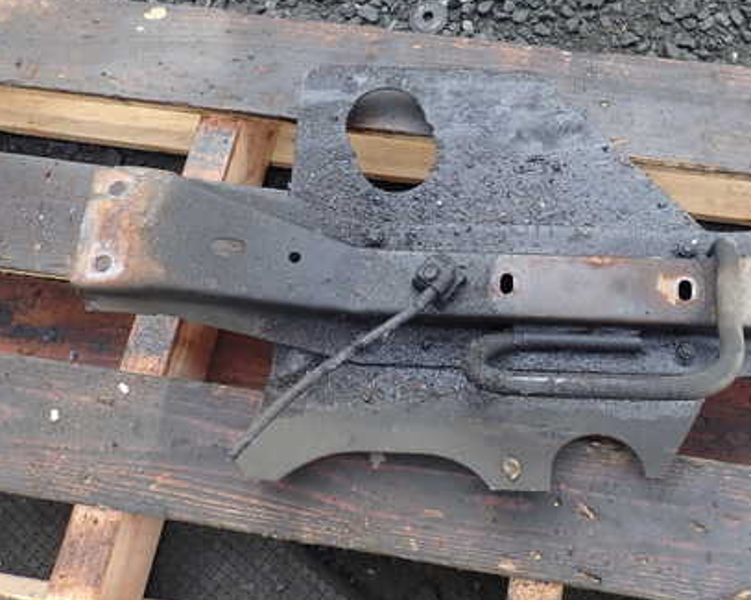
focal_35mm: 36
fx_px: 800
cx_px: 535
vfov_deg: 40.9
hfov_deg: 48.9
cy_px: 242
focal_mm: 4.5
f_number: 2.8
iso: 100
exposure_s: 1/250
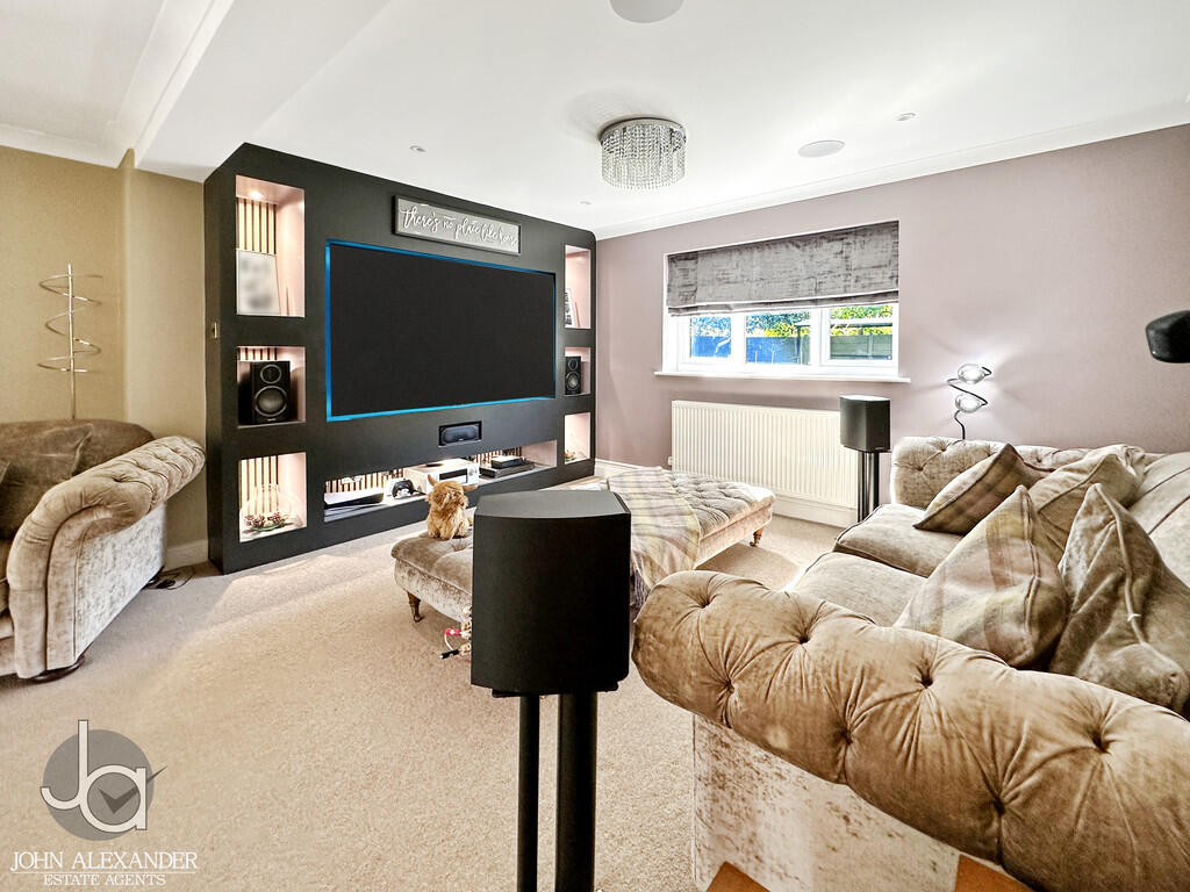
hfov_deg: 102.1
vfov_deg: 85.7
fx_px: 481
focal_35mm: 14
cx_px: 595
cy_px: 446
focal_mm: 2.22
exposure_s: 1/50
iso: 160
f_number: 2.2
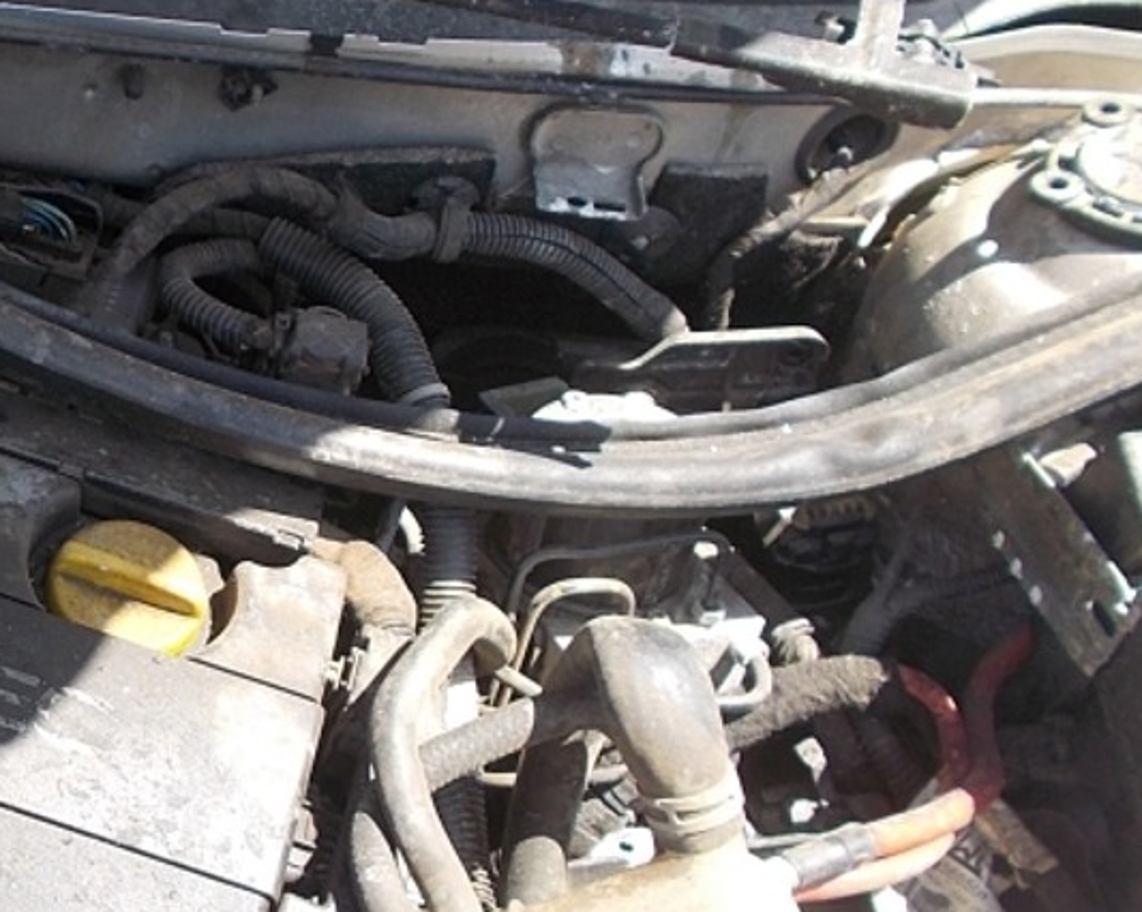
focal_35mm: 58
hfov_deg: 29.9
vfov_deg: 26.1
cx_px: -42
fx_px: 1960
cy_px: 590
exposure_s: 1/200
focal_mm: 4.6
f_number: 3.2
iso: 80
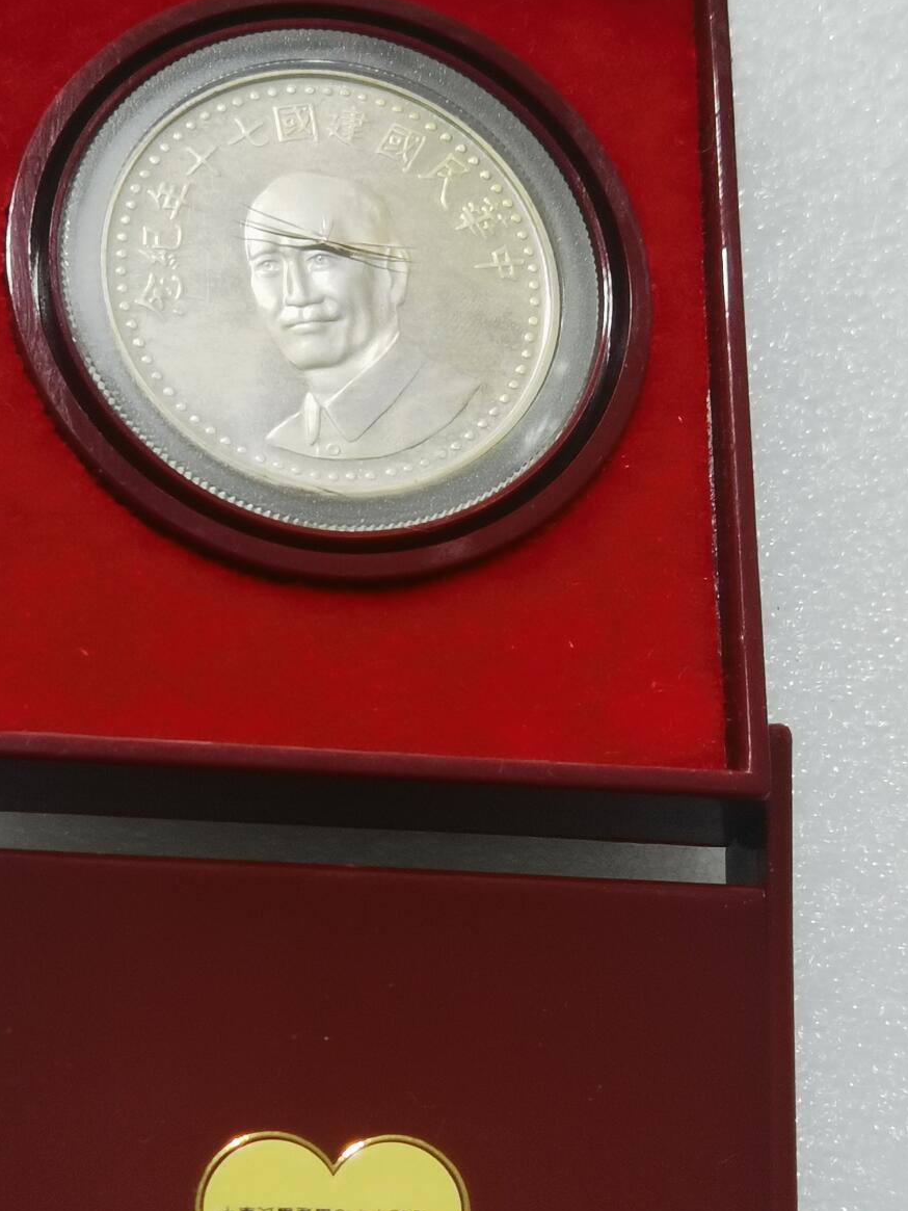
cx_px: 399
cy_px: 764
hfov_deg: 17.4
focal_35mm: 85
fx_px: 2972
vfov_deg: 23.0
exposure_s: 1/100
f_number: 1.9
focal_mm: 6.67
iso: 80
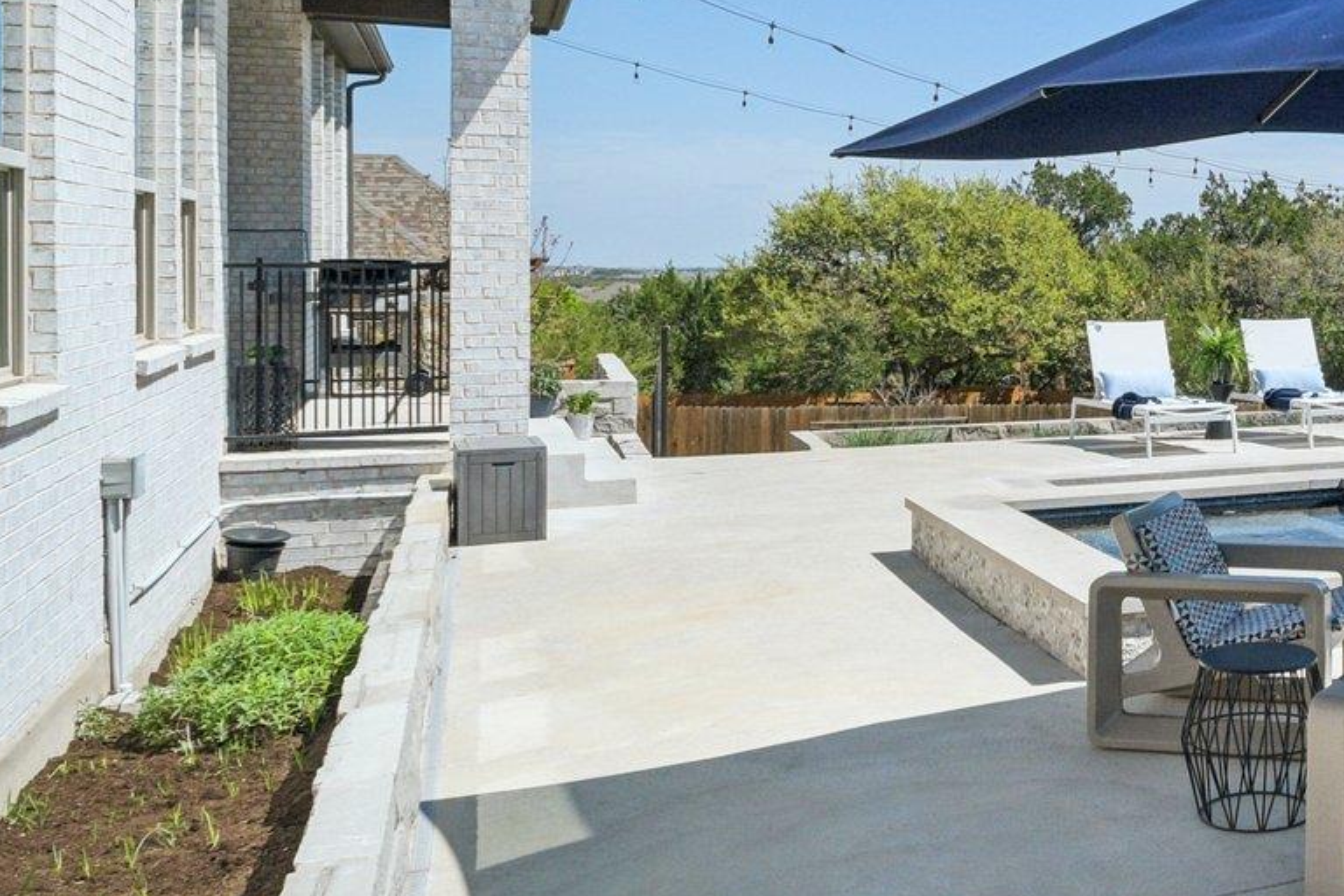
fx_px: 1493
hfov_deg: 40.8
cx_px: 1414
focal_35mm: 40
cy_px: 202
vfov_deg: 32.6
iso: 400
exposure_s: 1/1000
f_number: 8
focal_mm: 10
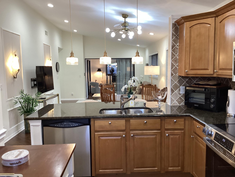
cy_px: 88
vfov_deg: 45.4
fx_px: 210
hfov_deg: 58.4
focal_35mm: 31
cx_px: 118
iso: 125
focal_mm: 3.3
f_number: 2.4
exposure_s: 1/60
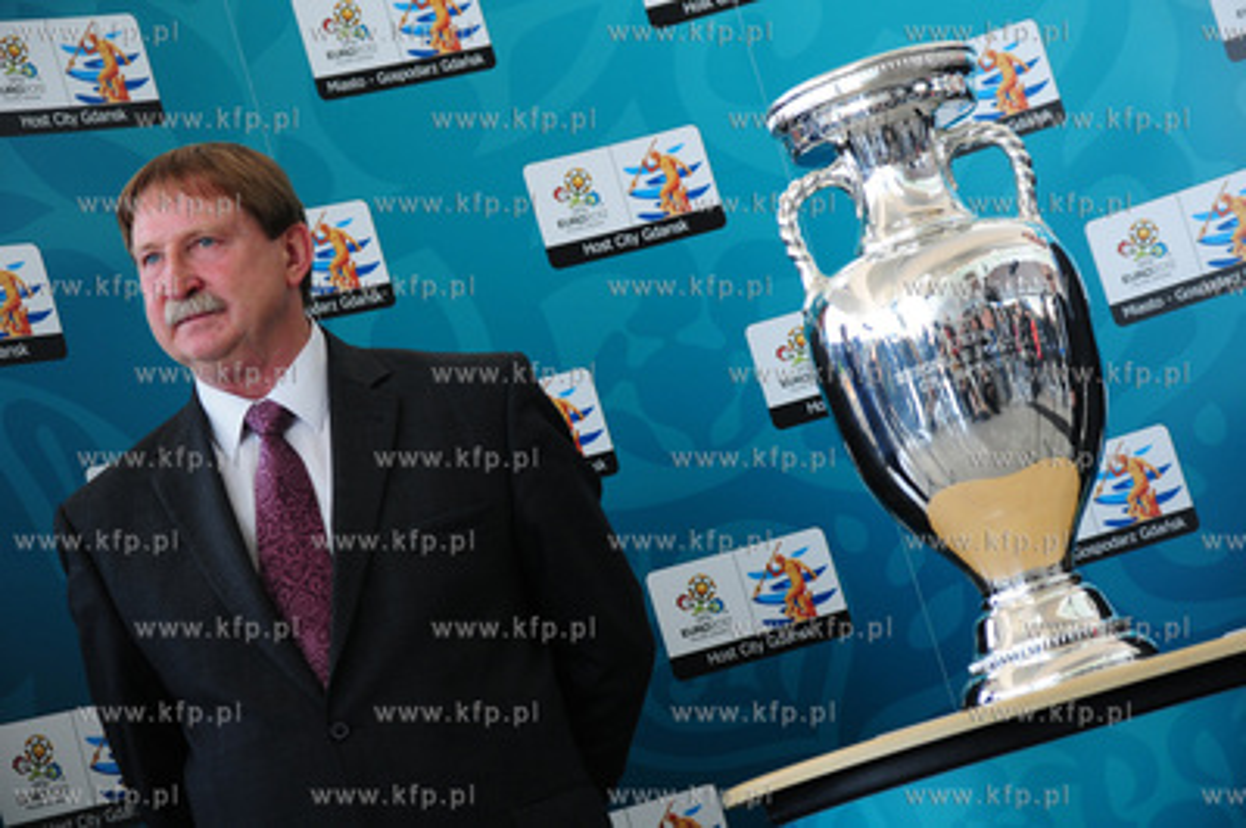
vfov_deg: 13.0
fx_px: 3631
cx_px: 623
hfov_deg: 19.5
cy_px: 414
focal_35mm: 105
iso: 320
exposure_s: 1/50
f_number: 5
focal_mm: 70
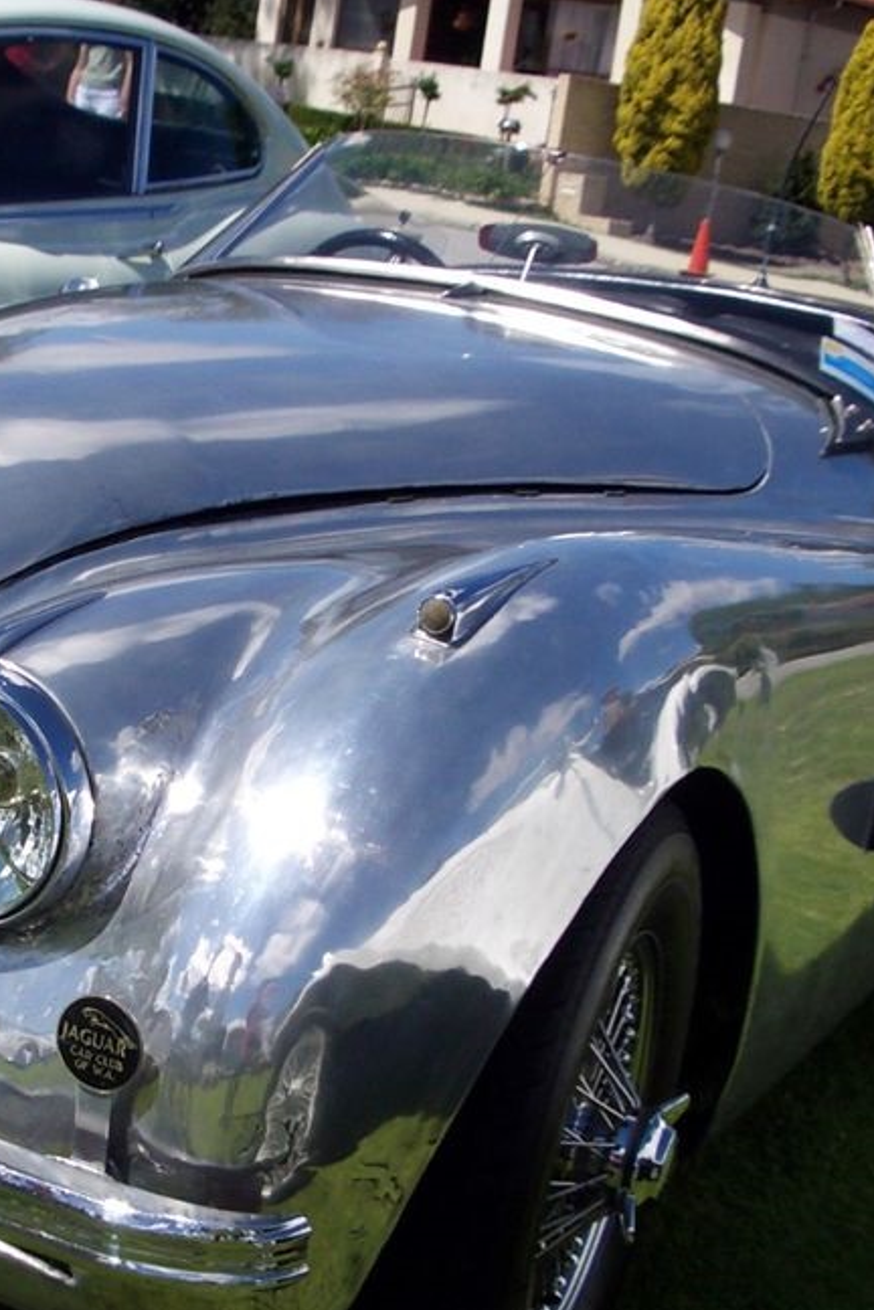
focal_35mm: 69
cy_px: 801
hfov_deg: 19.4
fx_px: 2513
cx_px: 86
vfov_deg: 29.2
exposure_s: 1/800
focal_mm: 5.8
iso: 80
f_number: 4.3
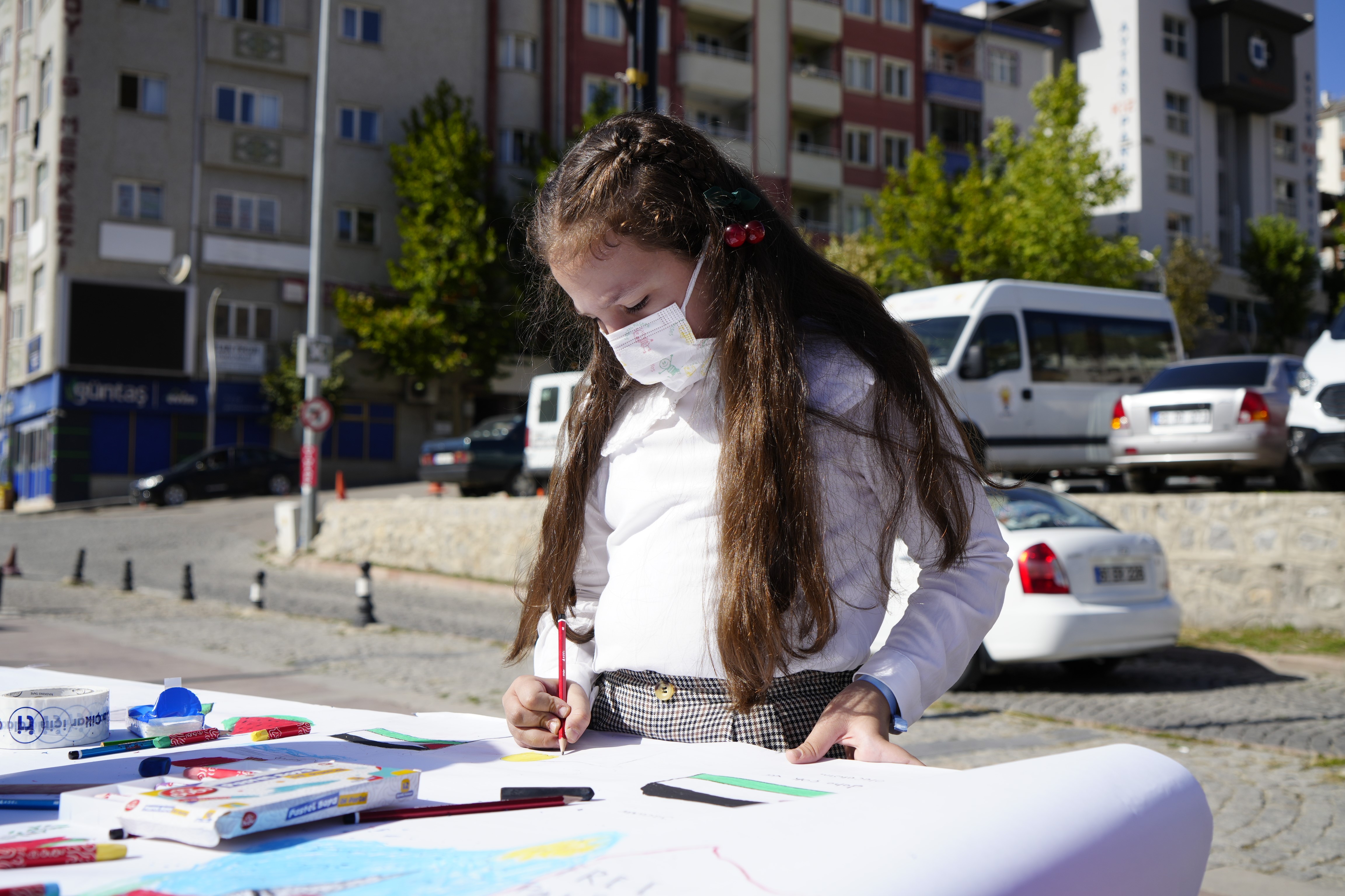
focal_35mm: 37
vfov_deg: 35.9
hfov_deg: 51.9
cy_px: 448
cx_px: 672
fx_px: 1382
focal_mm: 37
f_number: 4.5
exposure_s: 1/750
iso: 100
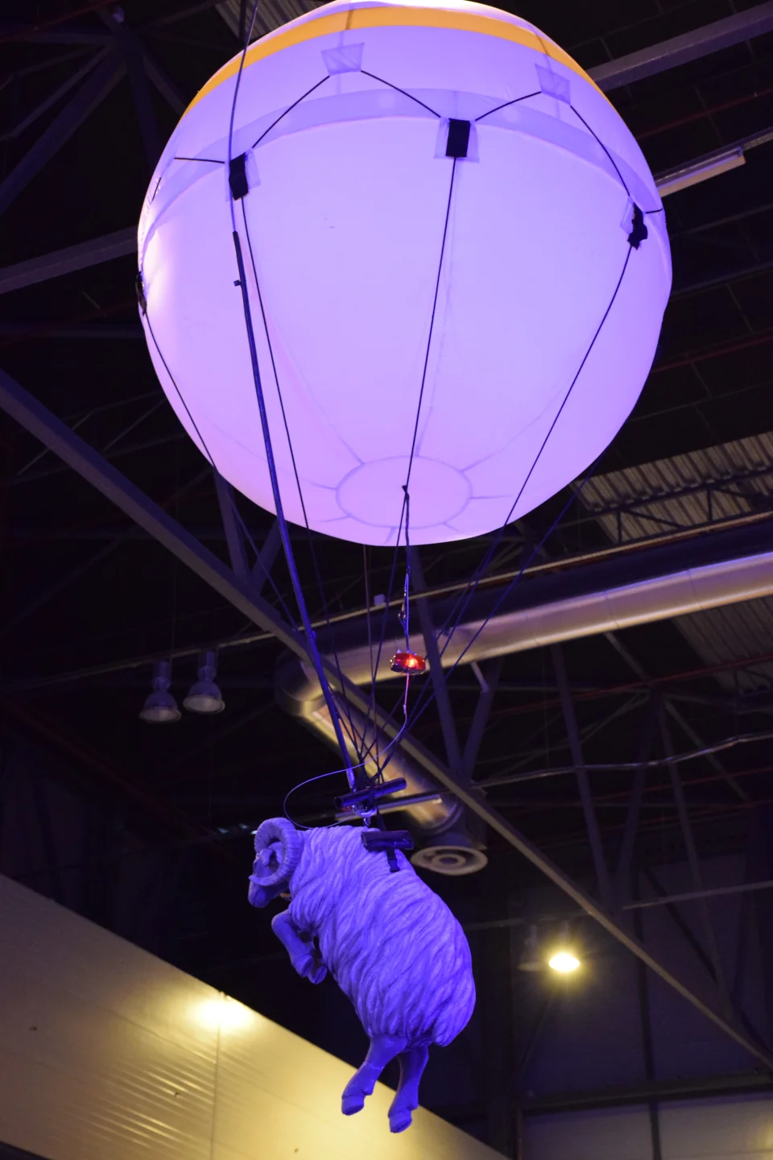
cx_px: 386
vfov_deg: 33.4
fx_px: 1932
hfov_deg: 22.6
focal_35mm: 60
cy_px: 580
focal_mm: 40
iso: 4000
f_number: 4.5
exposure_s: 1/60
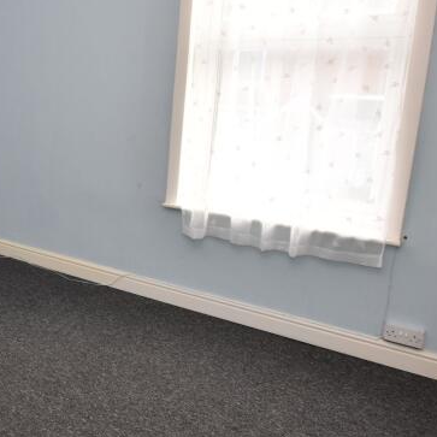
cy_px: 176
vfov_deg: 45.8
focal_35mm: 36
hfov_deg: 36.5
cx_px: -76
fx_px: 514
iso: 800
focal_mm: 10
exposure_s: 1/160
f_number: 4.5
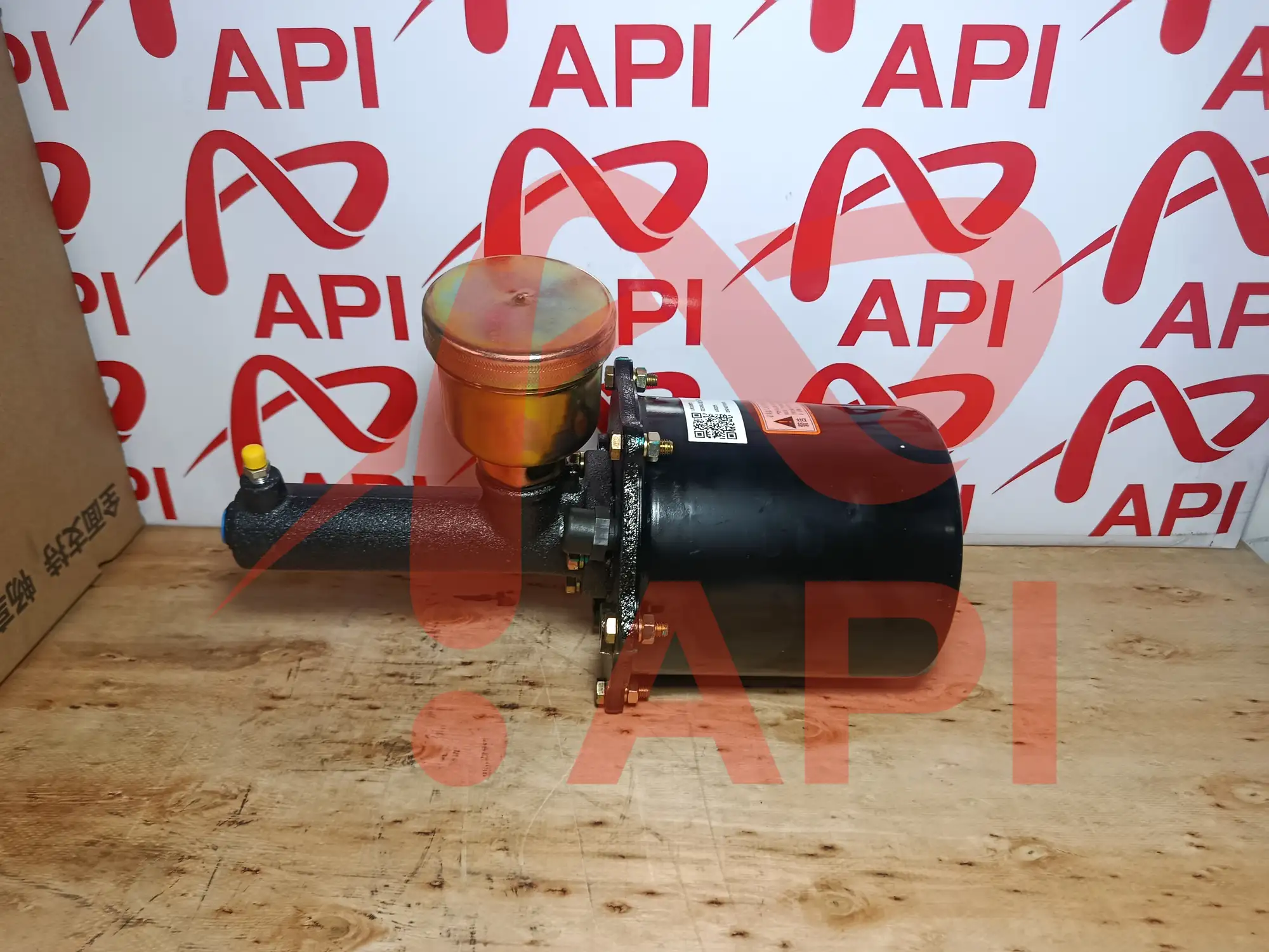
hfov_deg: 71.6
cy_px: 476
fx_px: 880
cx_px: 634
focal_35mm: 24
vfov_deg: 56.8
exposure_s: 1/100
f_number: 1.7
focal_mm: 5.24
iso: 225
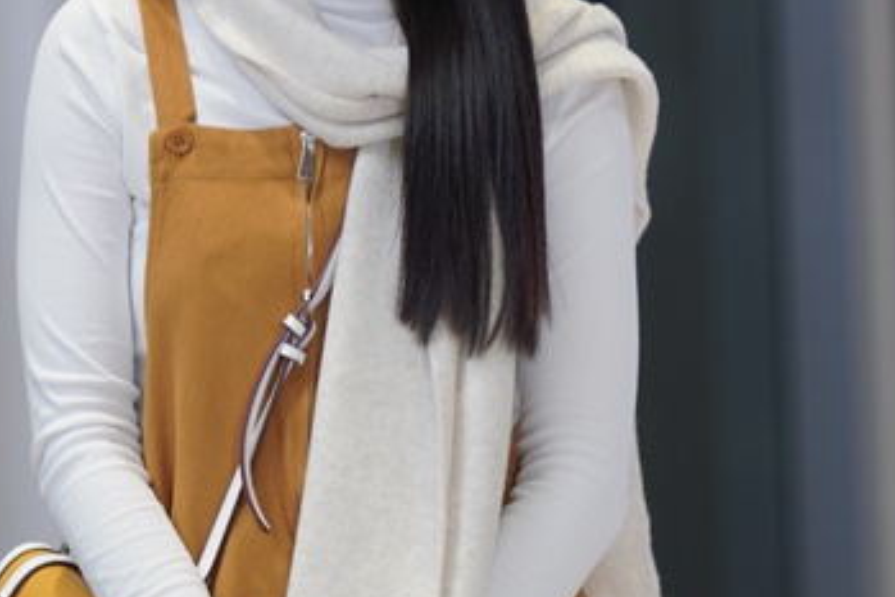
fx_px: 7266
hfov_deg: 7.0
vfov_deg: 4.7
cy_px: 122
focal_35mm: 292
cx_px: 41
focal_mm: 85
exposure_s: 1/100
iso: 160
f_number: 2.2
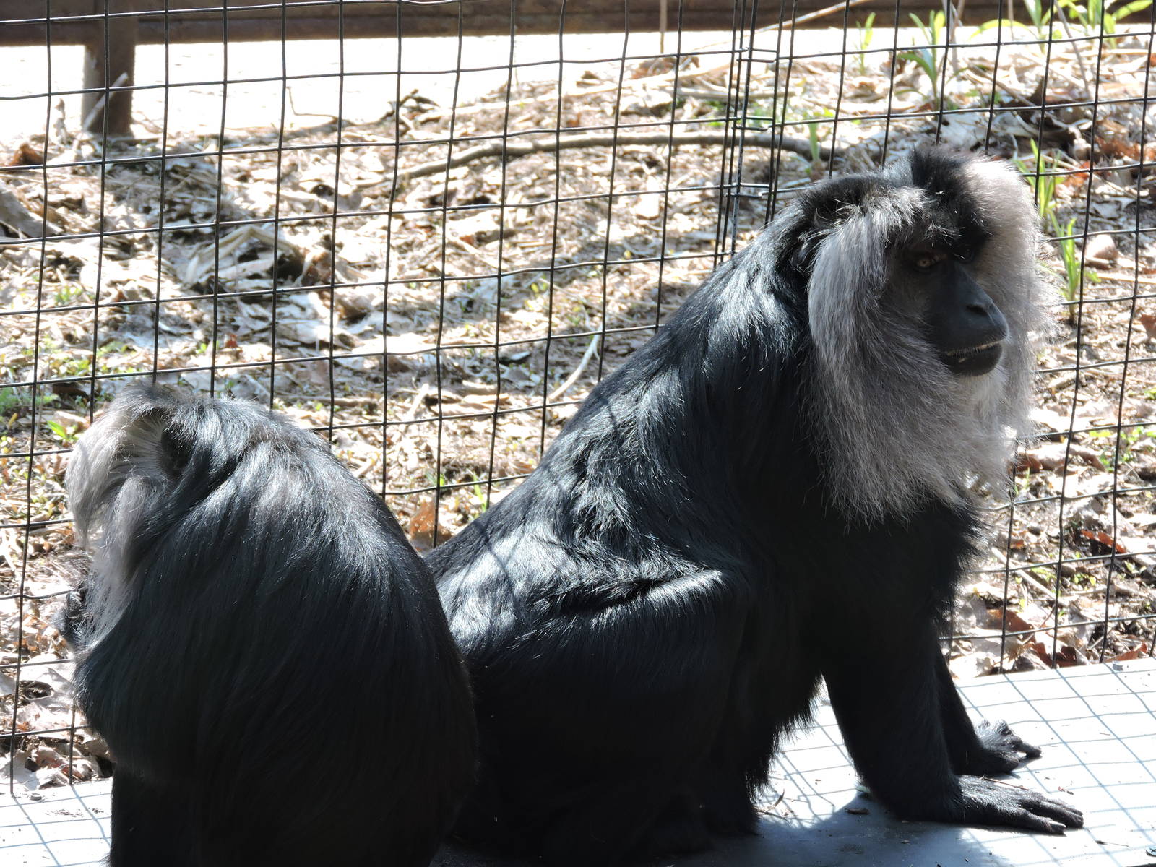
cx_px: 578
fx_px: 9184
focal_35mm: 275
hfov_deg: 7.2
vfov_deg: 5.4
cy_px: 434
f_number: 4.7
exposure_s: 1/200
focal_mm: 49.1
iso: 200
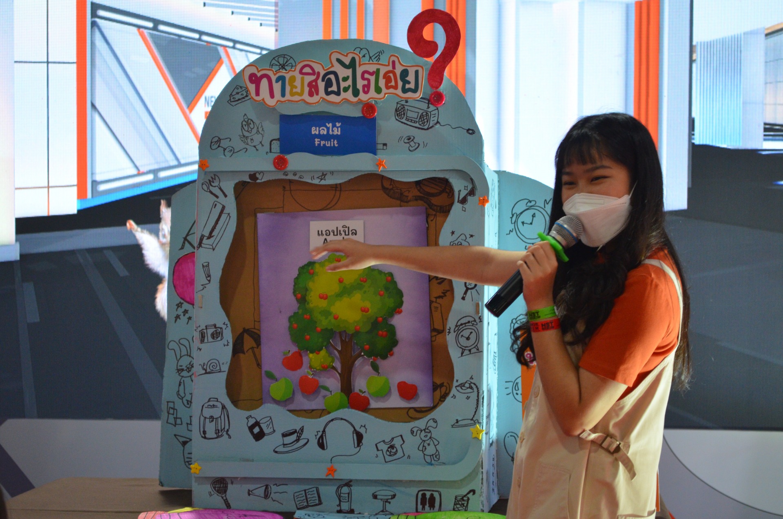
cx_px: 392
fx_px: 1563
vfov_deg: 18.8
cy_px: 260
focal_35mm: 72
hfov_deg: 28.1
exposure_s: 1/60
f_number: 5.6
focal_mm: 48
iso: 1600
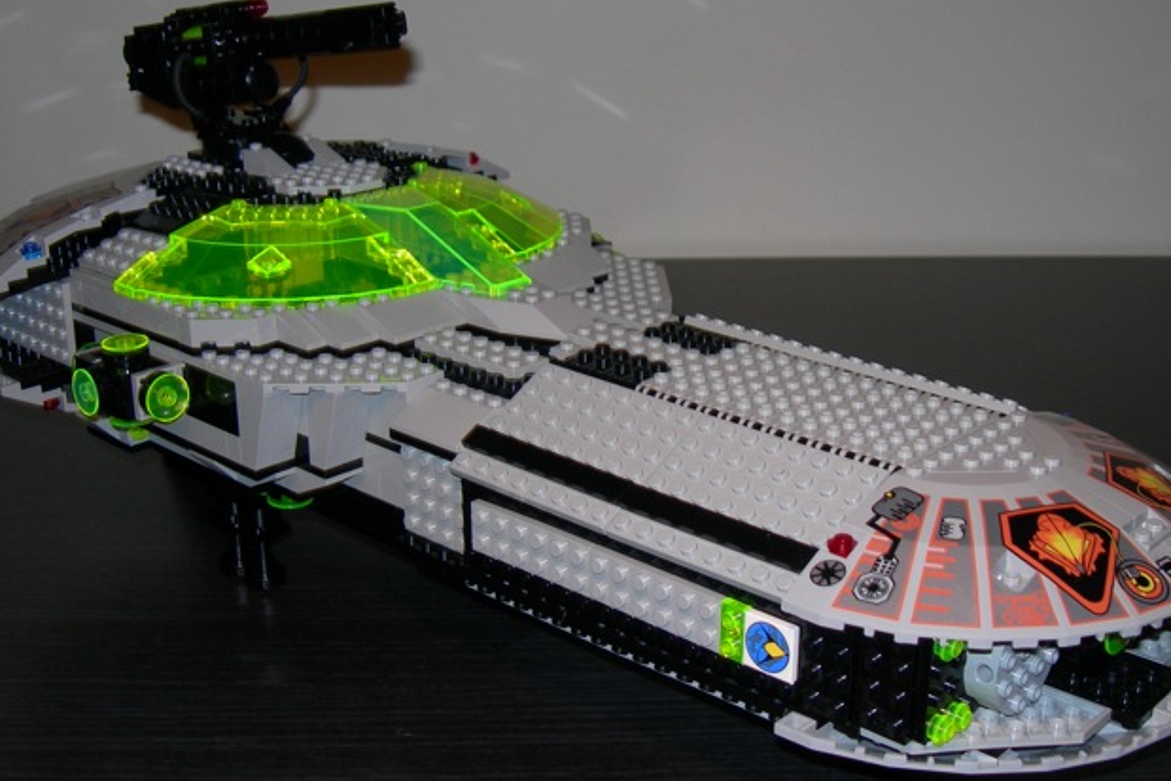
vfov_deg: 27.5
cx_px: 626
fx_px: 1594
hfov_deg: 40.3
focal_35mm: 49
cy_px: 429
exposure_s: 1/60.1
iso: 50
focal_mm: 7.8
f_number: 2.8
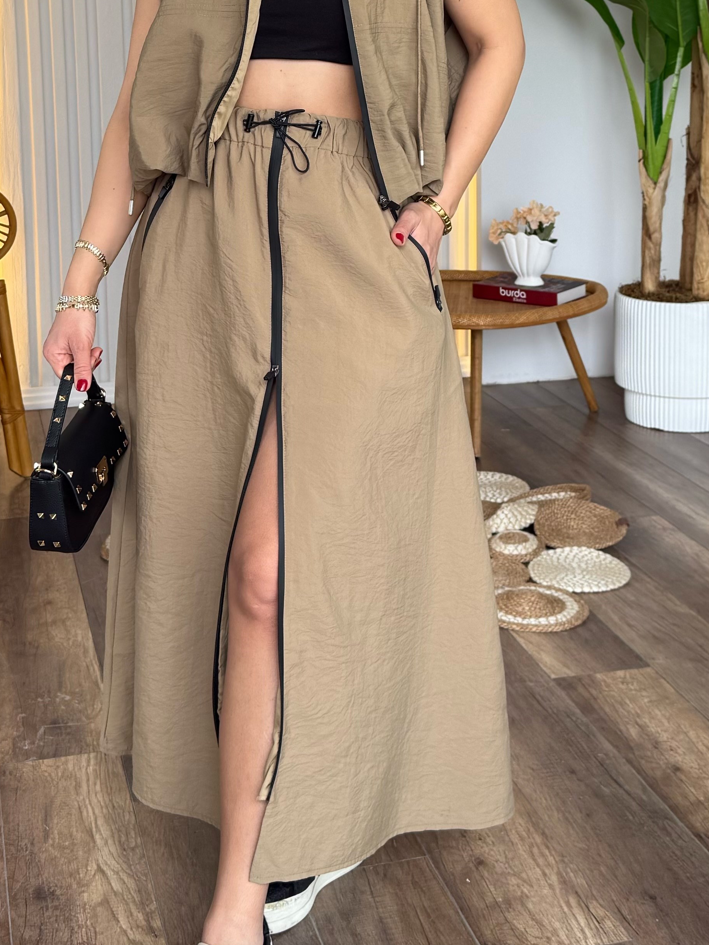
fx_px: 1529
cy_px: 216
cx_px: 347
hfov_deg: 26.1
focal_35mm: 56
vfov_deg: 33.5
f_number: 1.78
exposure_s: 1/263
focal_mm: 6.76
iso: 64
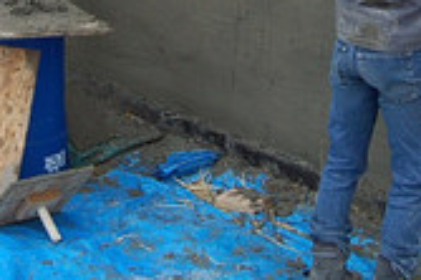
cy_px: -95
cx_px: 161
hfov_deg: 25.0
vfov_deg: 15.9
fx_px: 946
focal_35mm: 81
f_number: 5.6
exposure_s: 1/125
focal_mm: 18
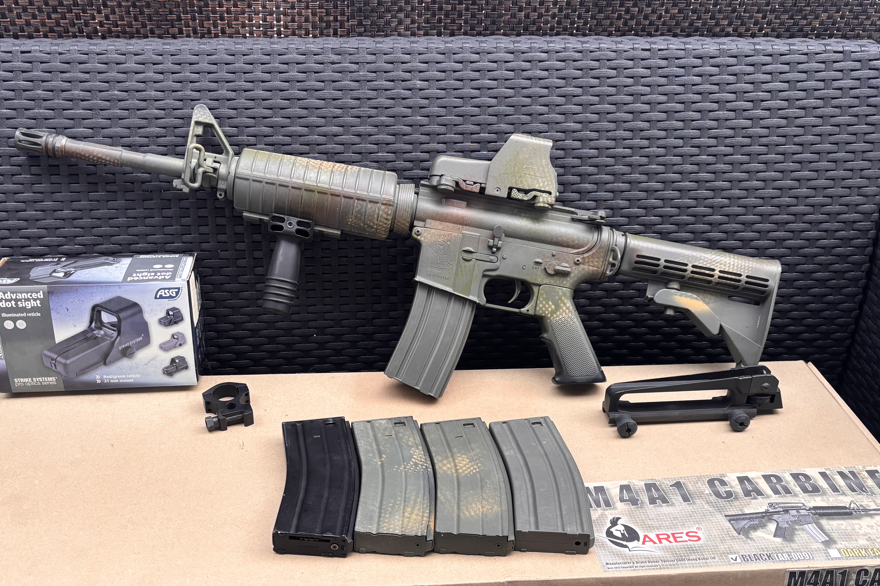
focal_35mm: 35
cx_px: 408
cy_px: 348
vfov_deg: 37.7
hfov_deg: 54.4
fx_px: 855
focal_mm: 5.96
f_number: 1.6
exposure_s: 1/112
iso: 125
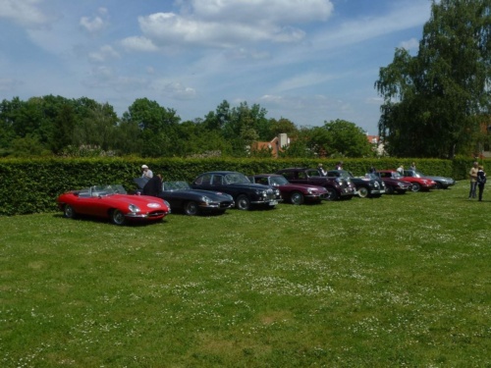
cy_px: 184
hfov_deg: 51.4
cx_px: 246
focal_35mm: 36
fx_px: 511
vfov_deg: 39.7
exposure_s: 1/1600
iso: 100
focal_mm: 6.4
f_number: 4
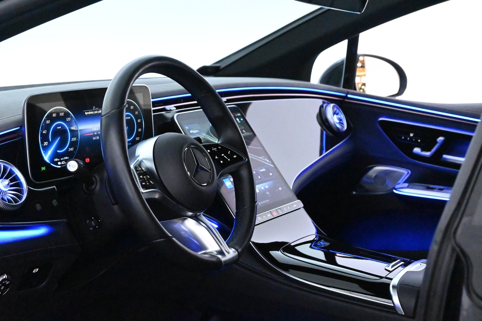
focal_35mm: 68
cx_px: 241
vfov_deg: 20.2
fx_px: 904
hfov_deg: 29.9
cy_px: 160
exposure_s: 1/80
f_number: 6
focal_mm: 45
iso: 22800
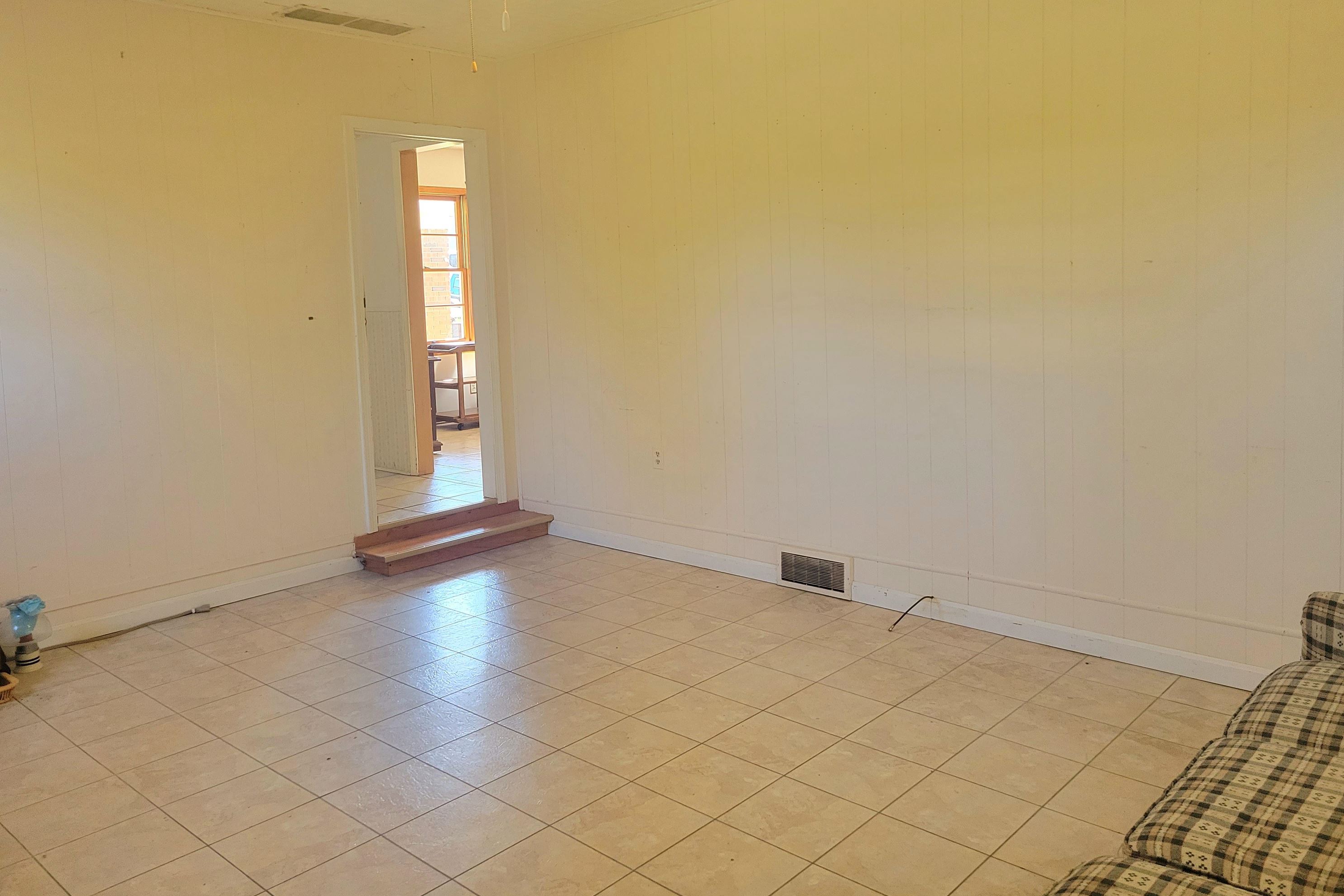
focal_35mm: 28
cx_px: 666
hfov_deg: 65.5
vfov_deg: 46.2
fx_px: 1045
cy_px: 376
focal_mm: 5.4
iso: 320
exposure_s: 1/120
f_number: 1.8
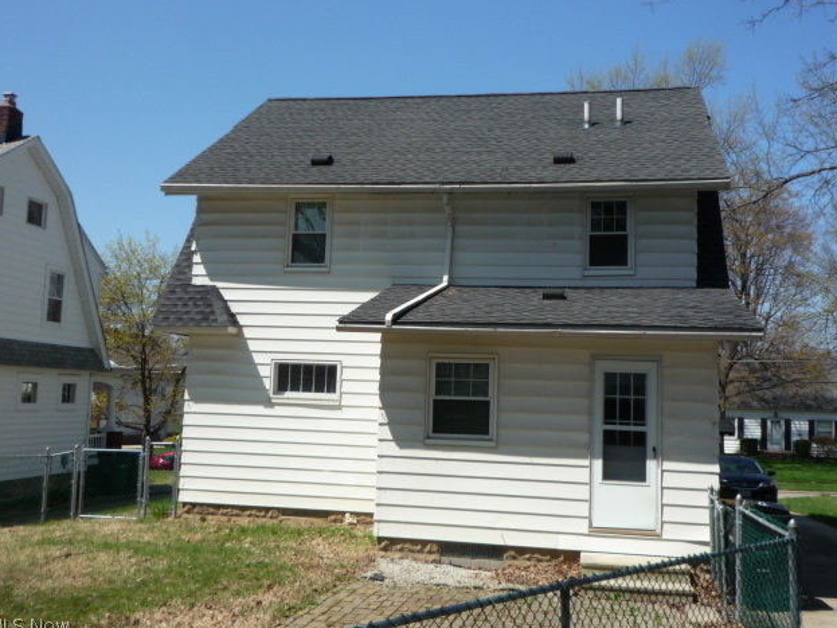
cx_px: 412
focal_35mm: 37
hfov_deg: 50.1
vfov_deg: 38.7
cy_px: 317
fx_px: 894
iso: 100
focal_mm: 4.4
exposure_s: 1/800
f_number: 4
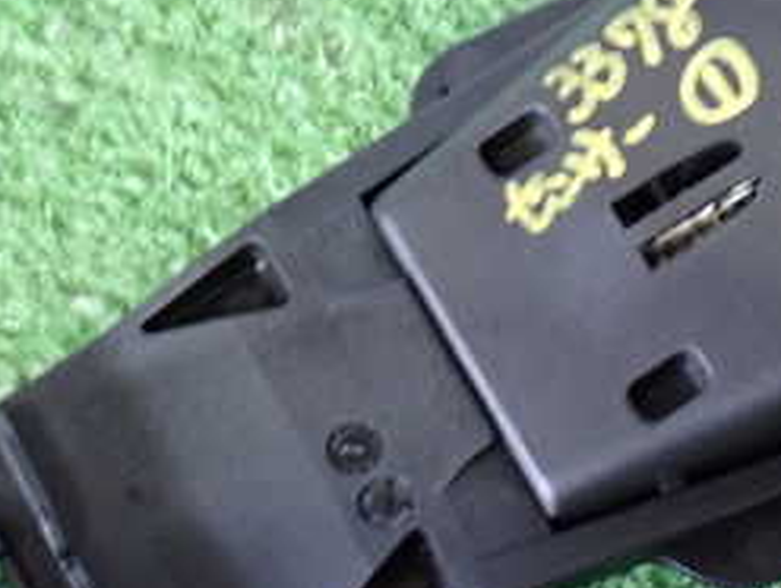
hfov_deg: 17.1
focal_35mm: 114
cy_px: 281
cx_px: 664
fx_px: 2576
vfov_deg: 13.0
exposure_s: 1/15
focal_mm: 8.4
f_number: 3.1
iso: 800
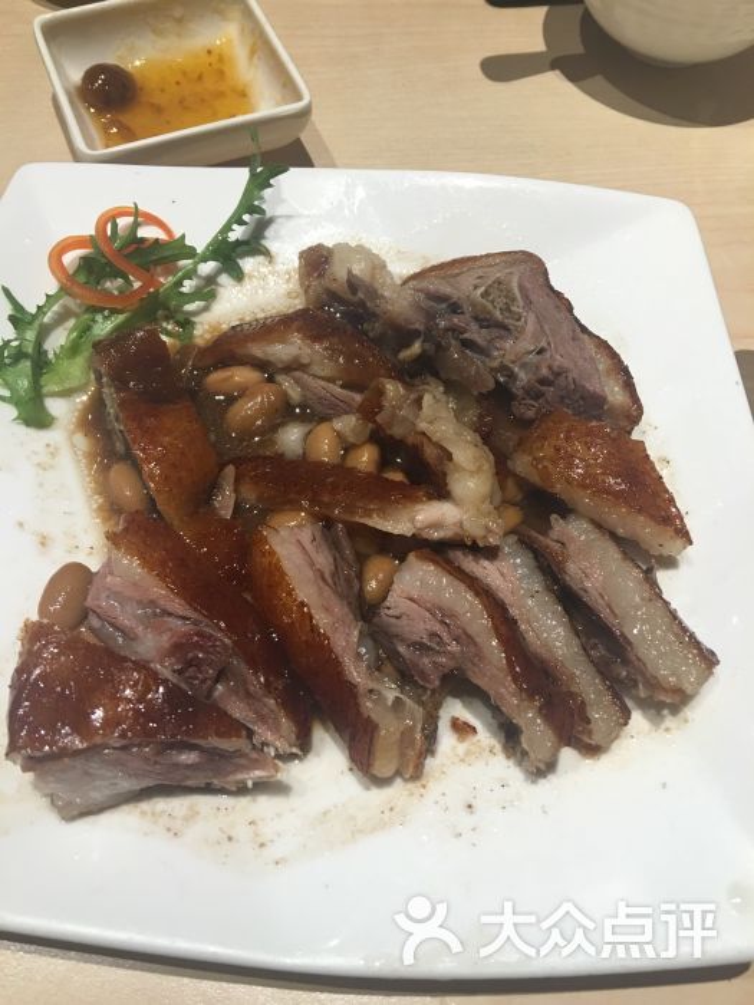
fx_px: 842
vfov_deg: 61.7
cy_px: 502
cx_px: 377
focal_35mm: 29
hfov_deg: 48.2
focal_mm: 4.15
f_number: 2.2
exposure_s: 1/17
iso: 40
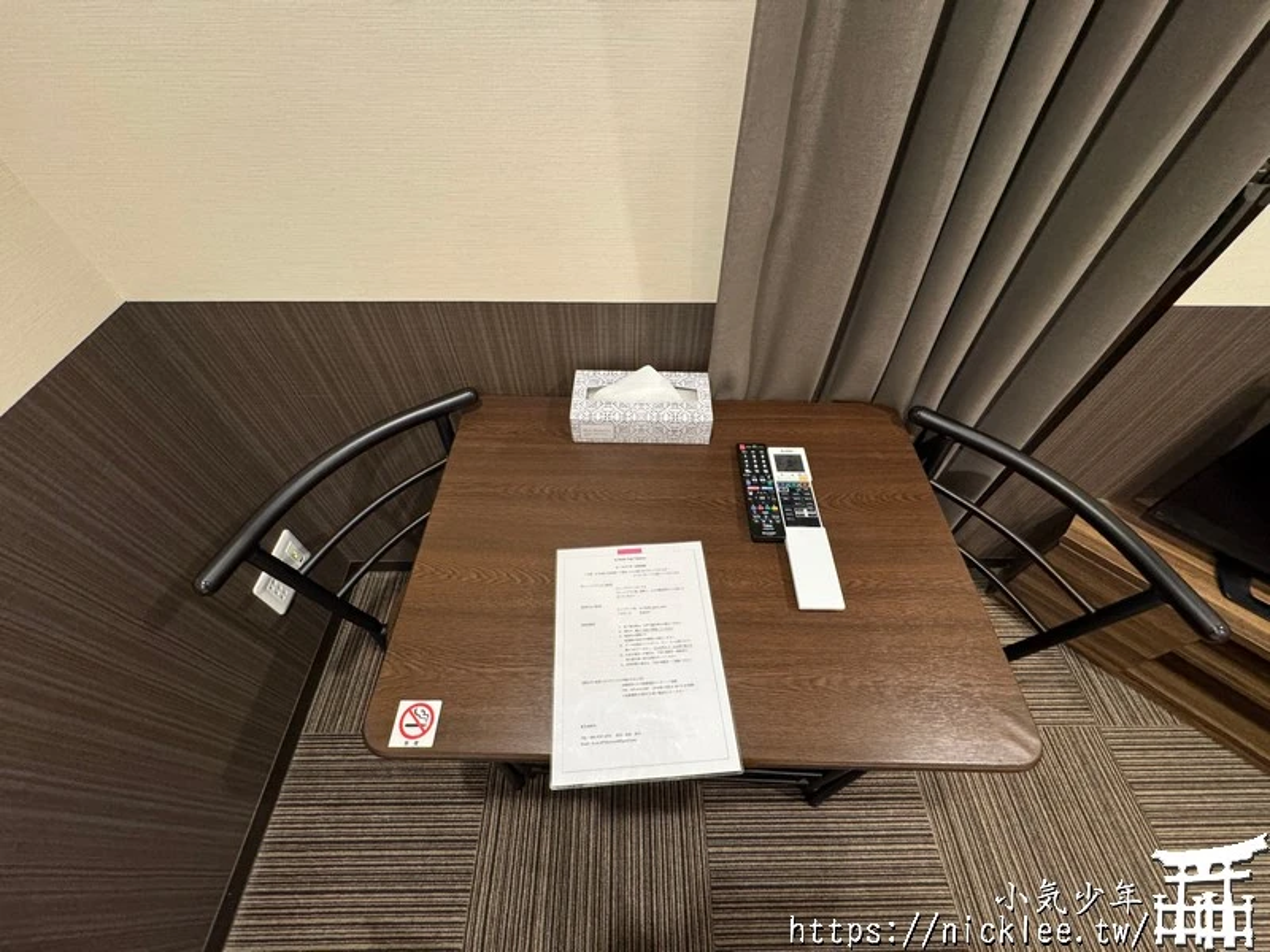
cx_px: 635
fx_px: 514
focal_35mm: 14
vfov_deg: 85.7
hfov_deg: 102.1
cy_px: 476
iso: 500
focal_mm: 2.22
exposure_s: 1/60
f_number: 2.2
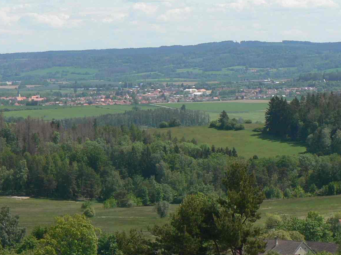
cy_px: 124
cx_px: 105
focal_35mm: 228
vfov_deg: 6.5
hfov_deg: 8.7
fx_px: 2246
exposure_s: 1/400
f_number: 5
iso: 80
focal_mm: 17.3
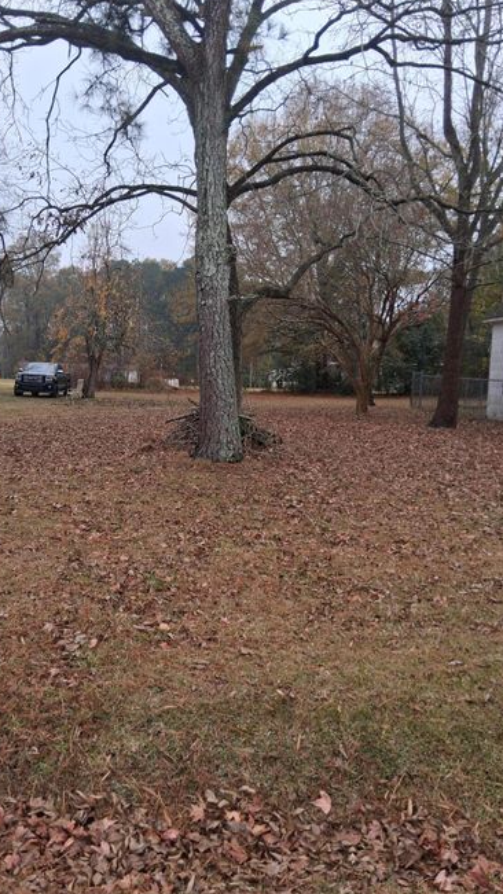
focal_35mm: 29
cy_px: 442
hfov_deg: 40.1
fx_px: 688
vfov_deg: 66.1
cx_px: 213
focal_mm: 3.98
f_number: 1.8
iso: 25
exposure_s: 1/120
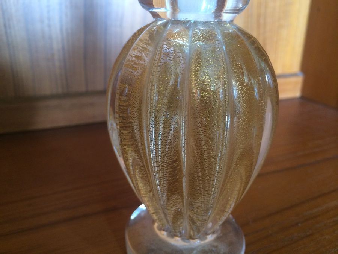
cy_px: 127
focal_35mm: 30
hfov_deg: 60.0
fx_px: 293
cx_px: 169
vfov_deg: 46.8
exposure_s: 1/30
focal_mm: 4.12
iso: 125
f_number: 2.2
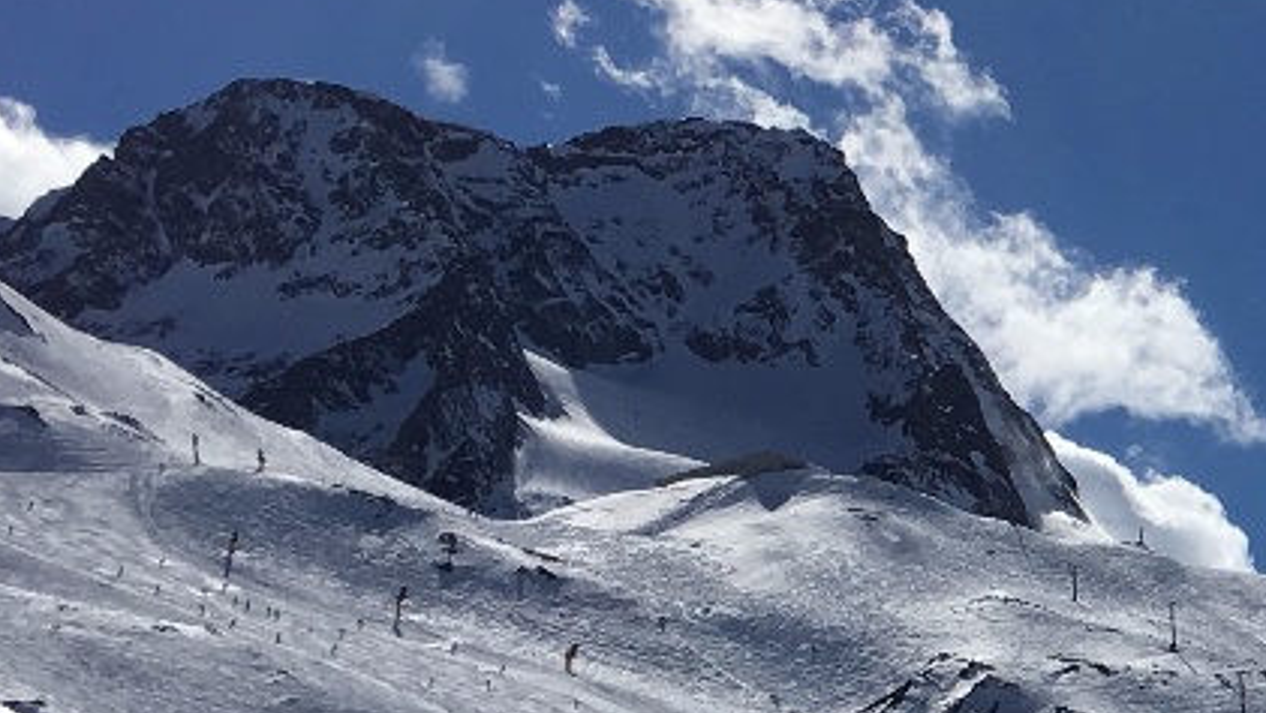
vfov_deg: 10.1
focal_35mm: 120
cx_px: 1940
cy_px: 659
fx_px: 4029
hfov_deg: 16.2
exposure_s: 1/7692
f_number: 2.2
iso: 25
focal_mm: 4.15
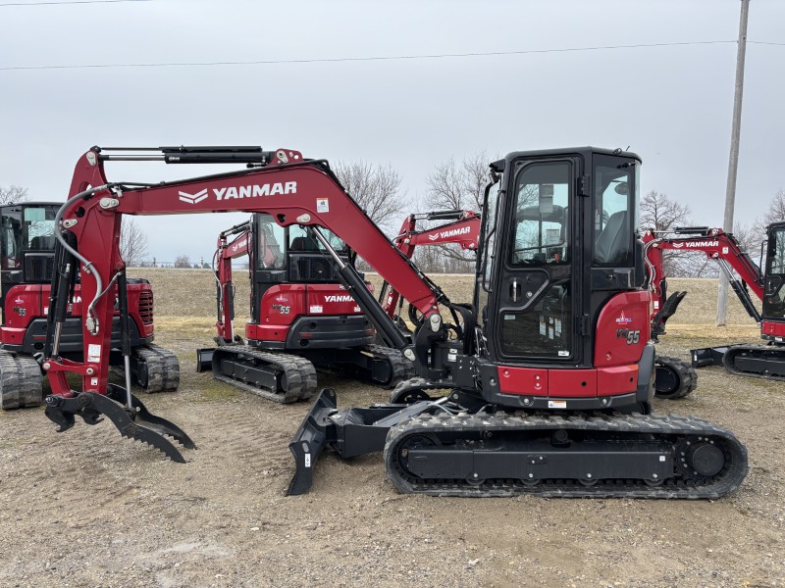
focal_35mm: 26
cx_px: 392
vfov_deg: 53.1
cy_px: 294
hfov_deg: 67.3
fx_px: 590
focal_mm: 5.96
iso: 50
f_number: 1.6
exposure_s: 1/1876
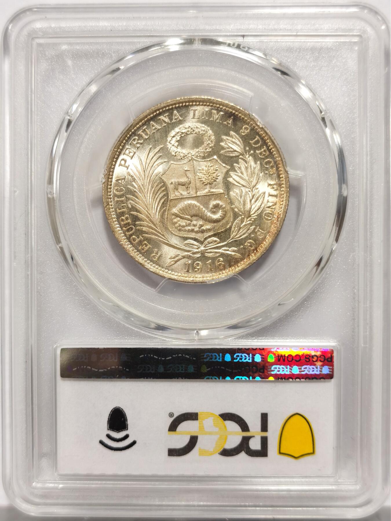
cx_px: 196
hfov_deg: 27.0
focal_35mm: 54
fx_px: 813
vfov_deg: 35.5
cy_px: 260
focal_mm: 5.56
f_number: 16
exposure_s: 1/100
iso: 80
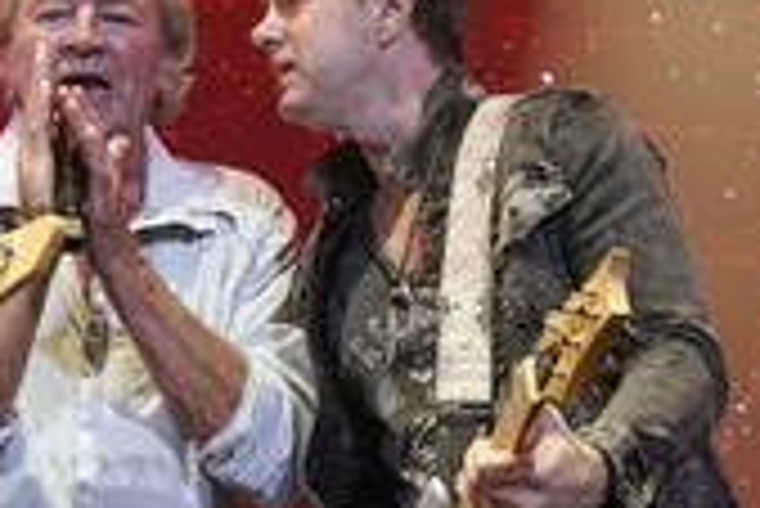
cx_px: 43
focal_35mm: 104
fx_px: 2197
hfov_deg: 19.2
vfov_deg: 13.1
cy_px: 405
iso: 1600
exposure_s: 1/640
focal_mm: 39
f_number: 5.6
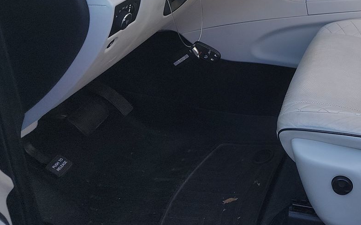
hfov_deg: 34.9
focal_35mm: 52
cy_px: -25
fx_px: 511
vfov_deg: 23.3
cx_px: 368
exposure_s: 1/119
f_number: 1.8
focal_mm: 6.7
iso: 65
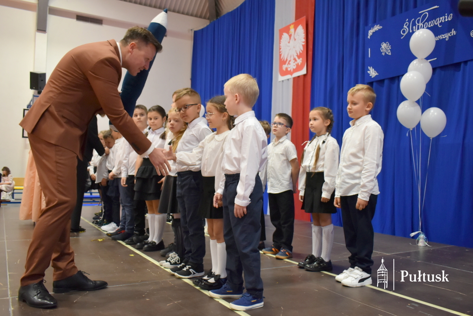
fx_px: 394
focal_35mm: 30
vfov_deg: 43.6
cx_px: 236
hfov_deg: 61.9
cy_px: 158
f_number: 3.5
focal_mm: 20
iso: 1000
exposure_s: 1/60
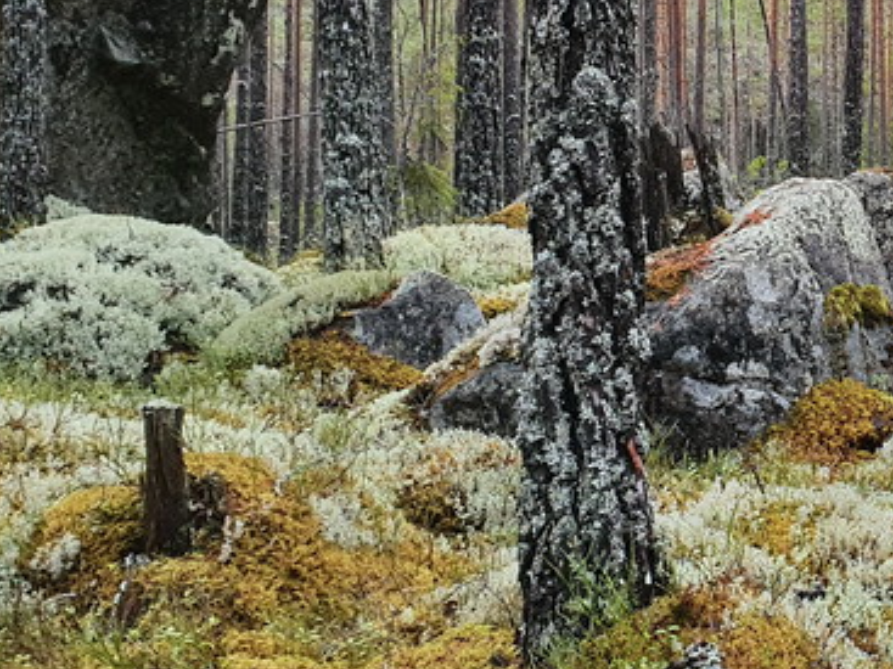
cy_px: 136
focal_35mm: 68
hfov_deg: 25.5
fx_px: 1754
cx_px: 1083
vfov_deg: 21.3
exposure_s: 1/100
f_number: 2.4
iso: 100
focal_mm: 4.32
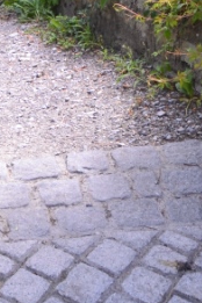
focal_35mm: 106
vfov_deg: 16.0
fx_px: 892
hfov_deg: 12.9
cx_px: 61
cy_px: -264
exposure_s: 1/100
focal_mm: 18
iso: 400
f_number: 9
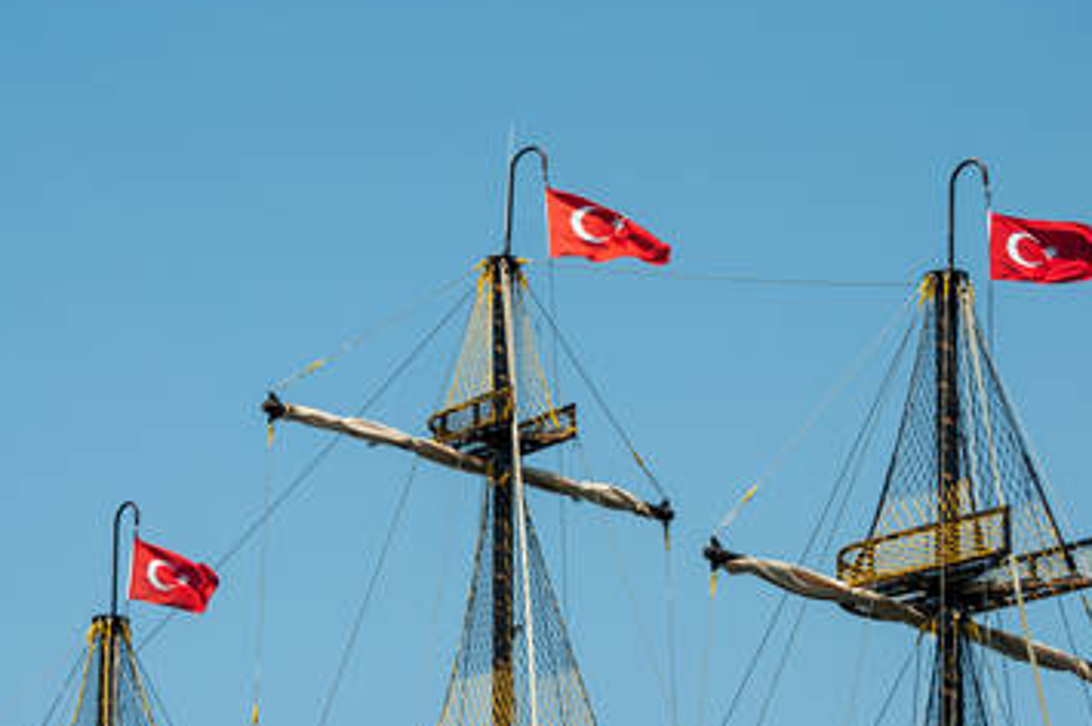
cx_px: 538
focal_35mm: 162
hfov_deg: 12.7
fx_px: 4898
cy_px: 445
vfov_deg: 8.5
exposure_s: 1/1000
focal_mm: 85
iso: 200
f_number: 7.1
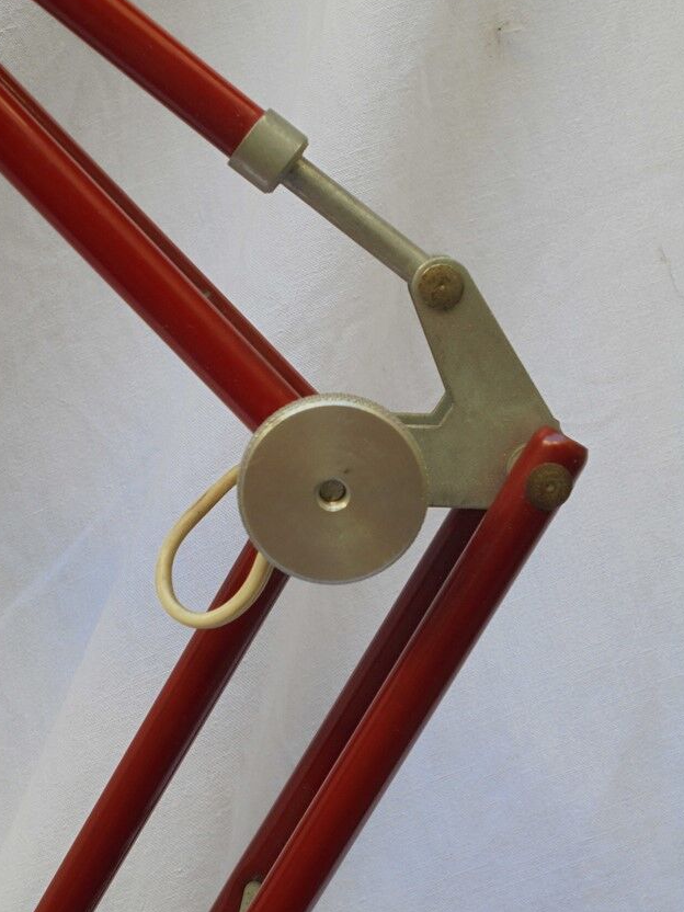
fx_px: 1396
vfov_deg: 36.2
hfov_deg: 27.5
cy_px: 443
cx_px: 322
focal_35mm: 53
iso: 160
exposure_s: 1/30
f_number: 4.8
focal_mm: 8.9
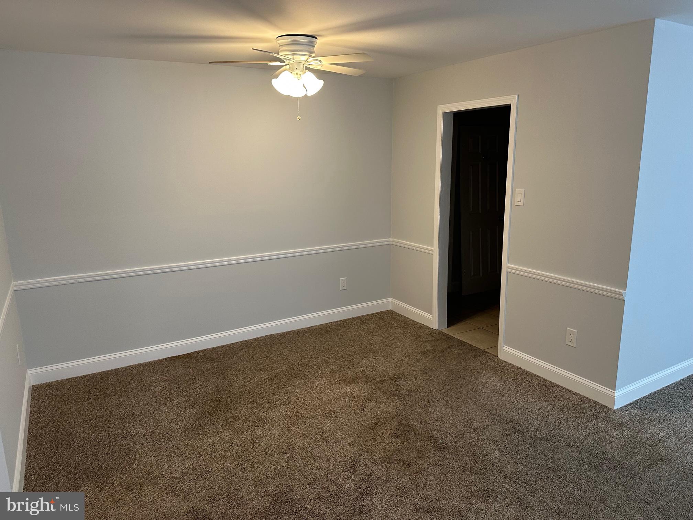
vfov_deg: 56.8
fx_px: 480
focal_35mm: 24
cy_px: 260
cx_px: 346
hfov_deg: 71.6
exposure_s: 1/60
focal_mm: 6.86
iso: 200
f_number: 1.78
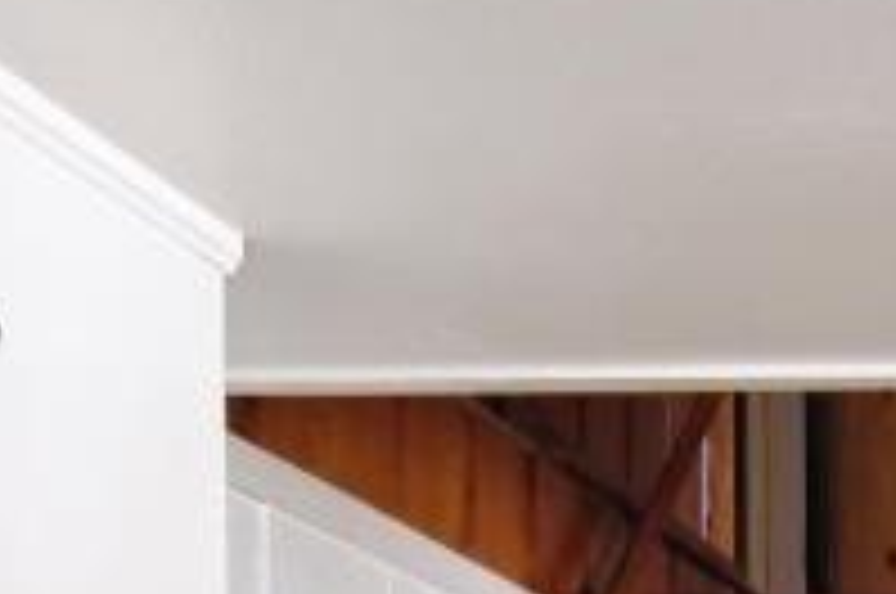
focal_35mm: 110
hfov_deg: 15.5
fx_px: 2733
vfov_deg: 11.3
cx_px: 1697
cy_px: 1168
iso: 800
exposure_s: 1/160
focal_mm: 7
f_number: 2.8
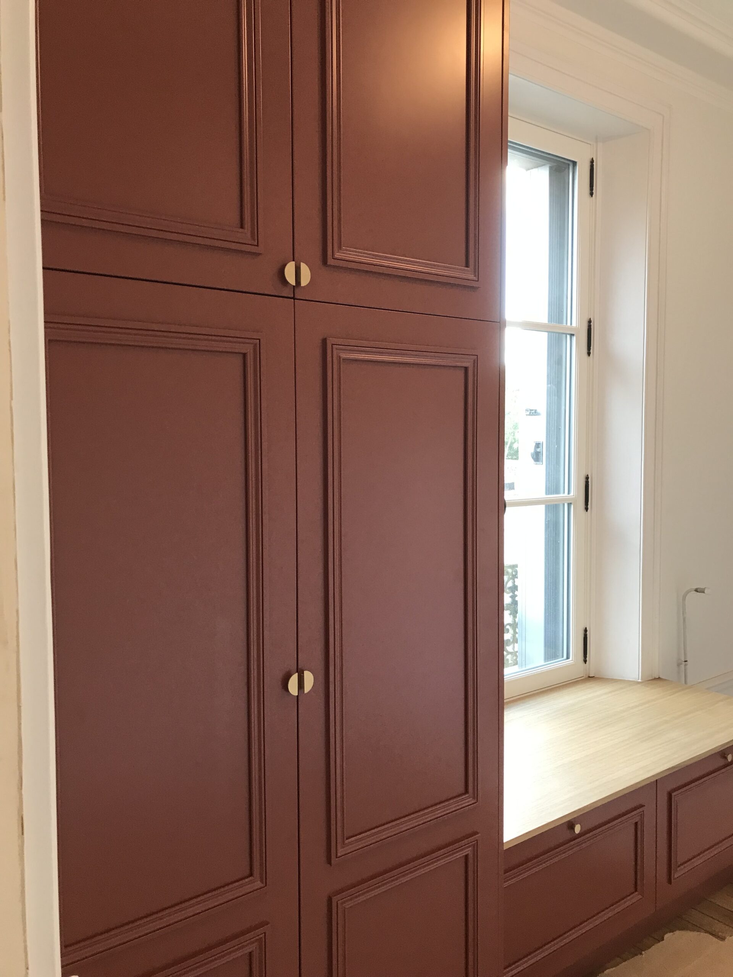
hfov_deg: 49.7
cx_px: 366
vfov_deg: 63.4
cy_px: 488
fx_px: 791
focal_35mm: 28
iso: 40
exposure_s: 1/20
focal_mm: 3.99
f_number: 1.8
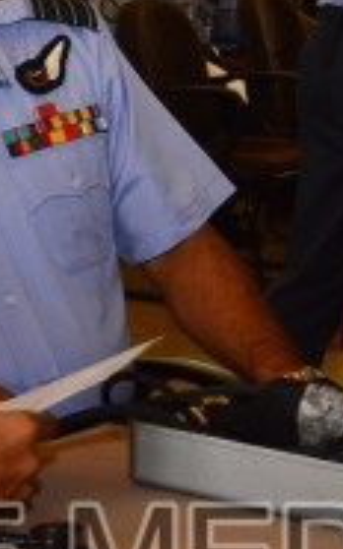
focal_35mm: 138
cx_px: -248
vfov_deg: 15.1
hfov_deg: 9.1
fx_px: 2067
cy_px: 133
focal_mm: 28
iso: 400
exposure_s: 1/60
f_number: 5.6
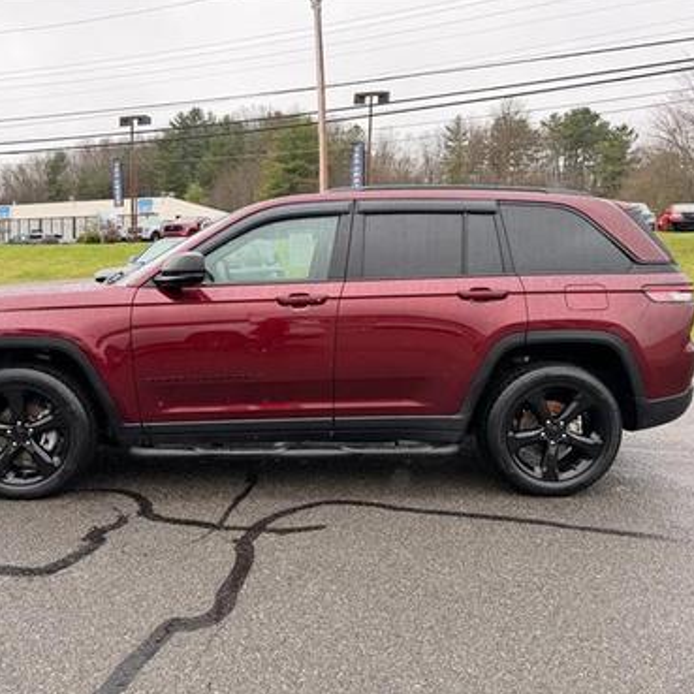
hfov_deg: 55.3
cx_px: 282
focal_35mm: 29
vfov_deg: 55.6
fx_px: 658
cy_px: 346
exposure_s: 1/622
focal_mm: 6.76
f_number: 1.78
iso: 100
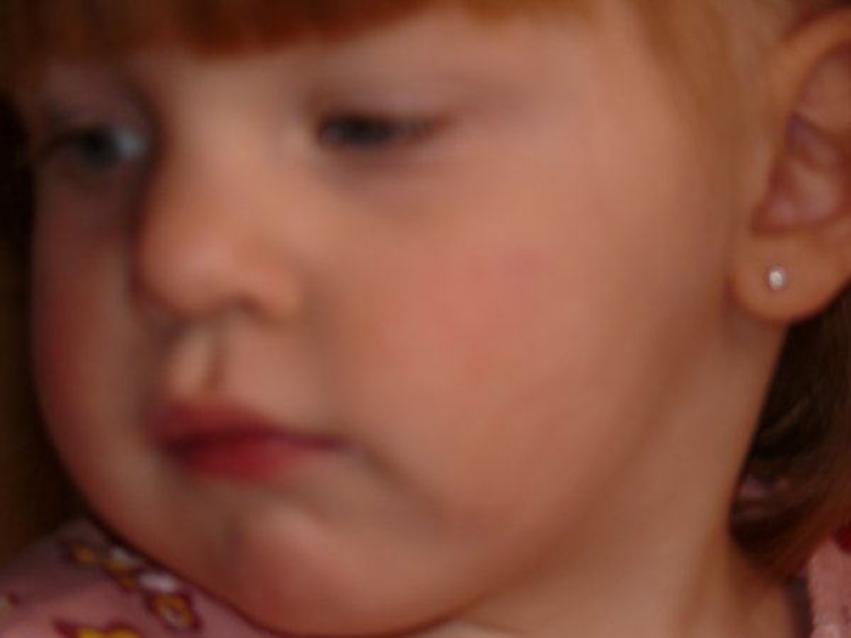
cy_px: 319
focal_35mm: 415
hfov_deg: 4.8
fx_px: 10202
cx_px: 426
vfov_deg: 3.6
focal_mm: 87.7
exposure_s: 1/30
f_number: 3.7
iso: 100
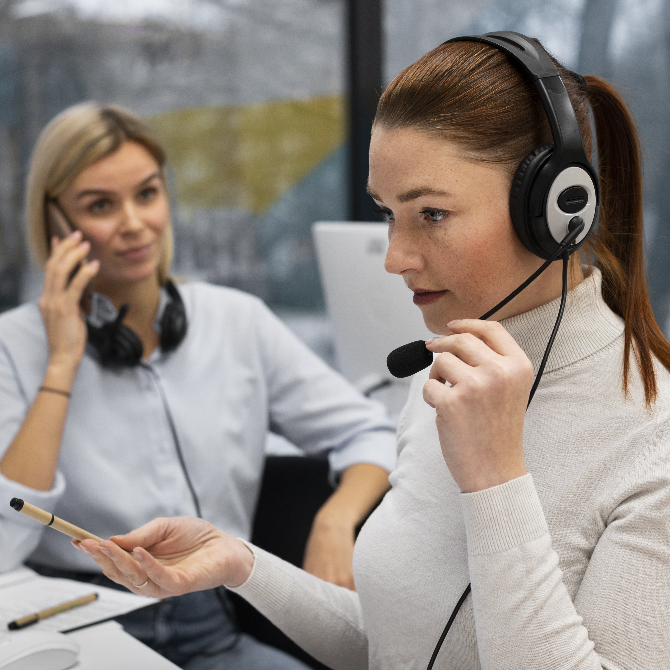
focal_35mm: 66
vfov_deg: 26.0
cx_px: 336
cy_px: 436
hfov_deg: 26.1
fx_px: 1445
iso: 800
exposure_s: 1/250
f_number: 3.5
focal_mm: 50
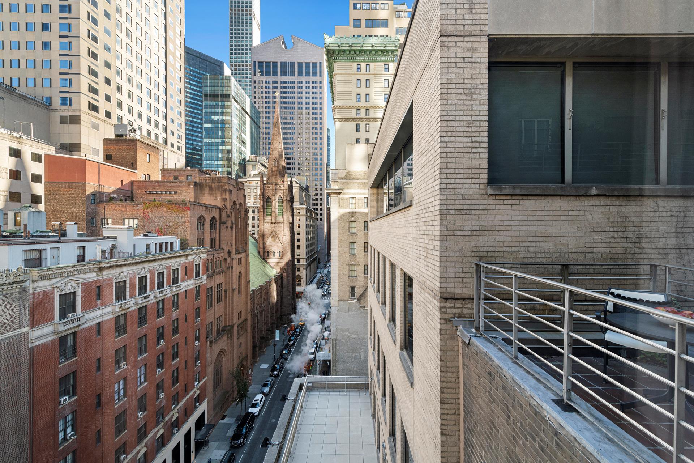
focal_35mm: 14
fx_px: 270
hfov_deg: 104.3
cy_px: 232
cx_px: 347
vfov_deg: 81.2
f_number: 9
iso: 400
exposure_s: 1/60
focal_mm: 14
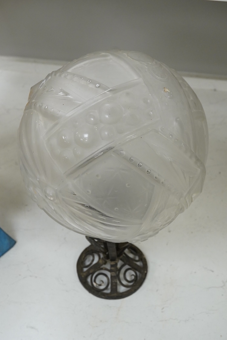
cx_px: 114
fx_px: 426
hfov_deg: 29.9
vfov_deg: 43.6
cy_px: 170
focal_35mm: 45
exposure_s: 1/160
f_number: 11
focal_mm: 30
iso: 2500
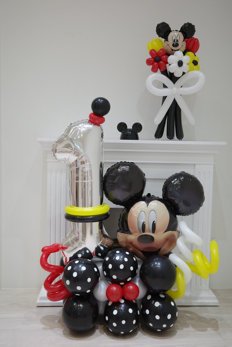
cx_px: 116
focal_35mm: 40
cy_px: 174
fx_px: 387
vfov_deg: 48.5
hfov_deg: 33.4
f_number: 2.8
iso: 800
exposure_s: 1/80
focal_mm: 26
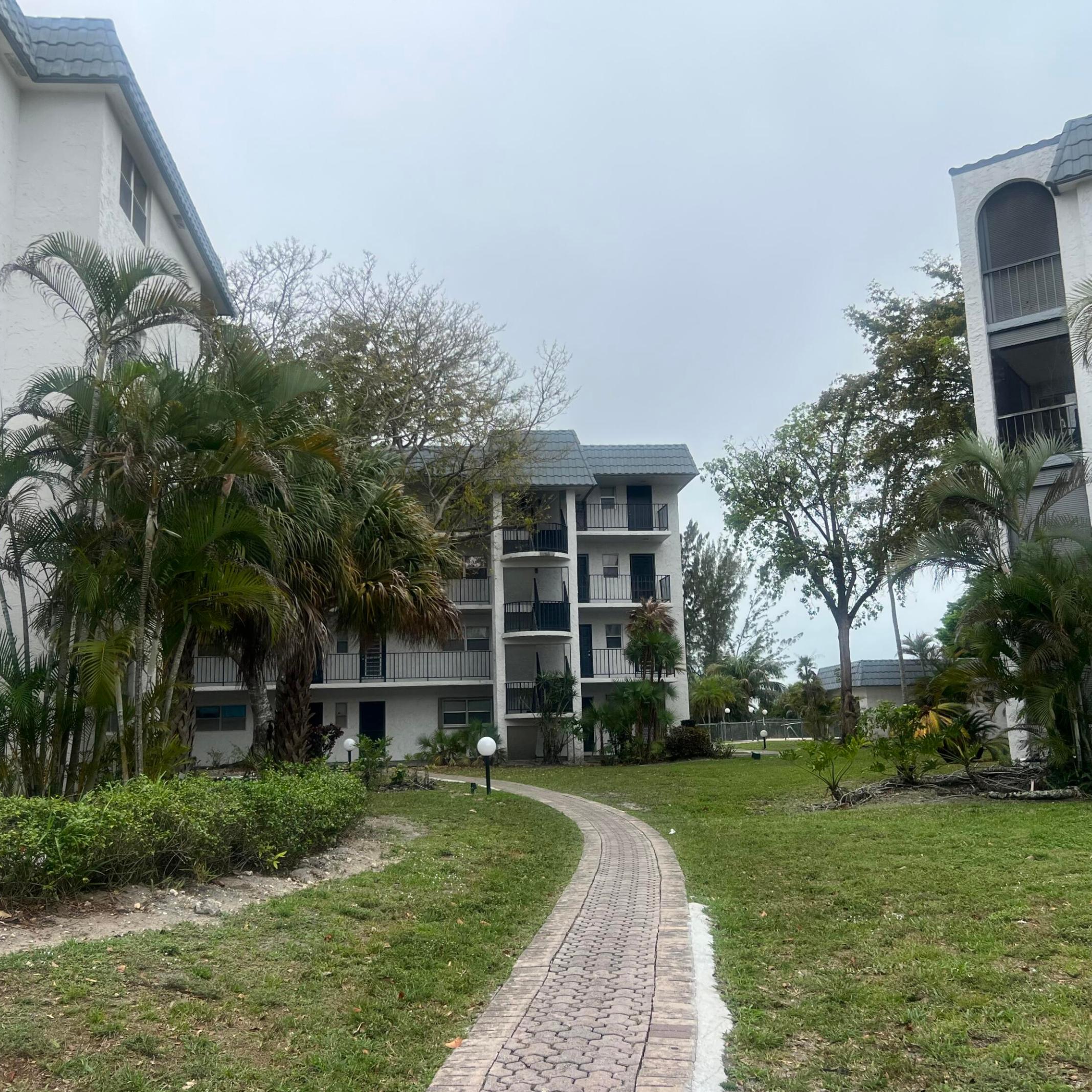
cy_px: 551
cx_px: 520
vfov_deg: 52.5
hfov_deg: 52.5
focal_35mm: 31
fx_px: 1106
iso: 50
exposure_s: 1/3356
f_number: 1.5
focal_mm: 5.7
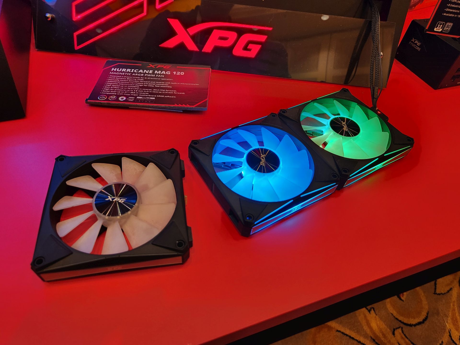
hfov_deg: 73.9
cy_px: 172
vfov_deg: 58.9
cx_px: 230
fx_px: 306
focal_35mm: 23
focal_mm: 5.4
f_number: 1.8
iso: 320
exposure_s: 1/120
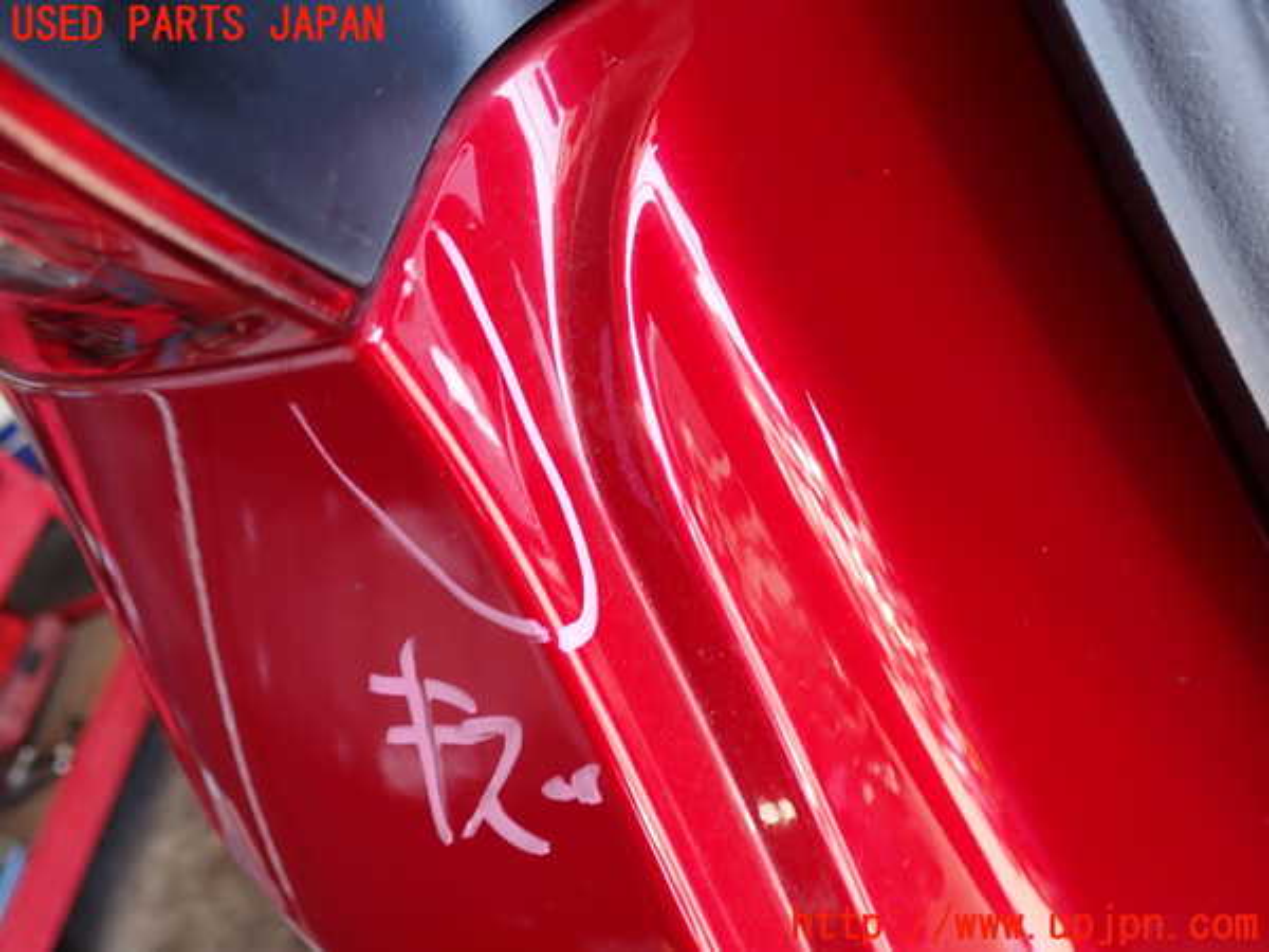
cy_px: 476
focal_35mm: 30
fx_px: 1100
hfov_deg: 60.0
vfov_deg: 46.8
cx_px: 634
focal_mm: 5.4
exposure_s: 1/60
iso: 100
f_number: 2.3
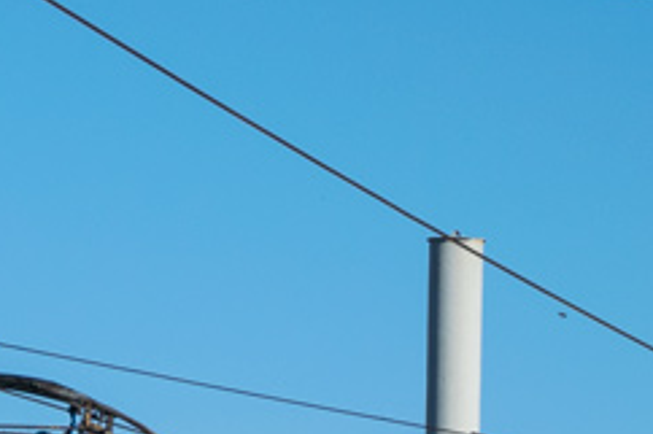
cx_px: -154
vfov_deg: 2.3
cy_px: 1163
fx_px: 10749
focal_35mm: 593
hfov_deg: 3.5
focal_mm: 66
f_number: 7.1
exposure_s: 1/640
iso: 100
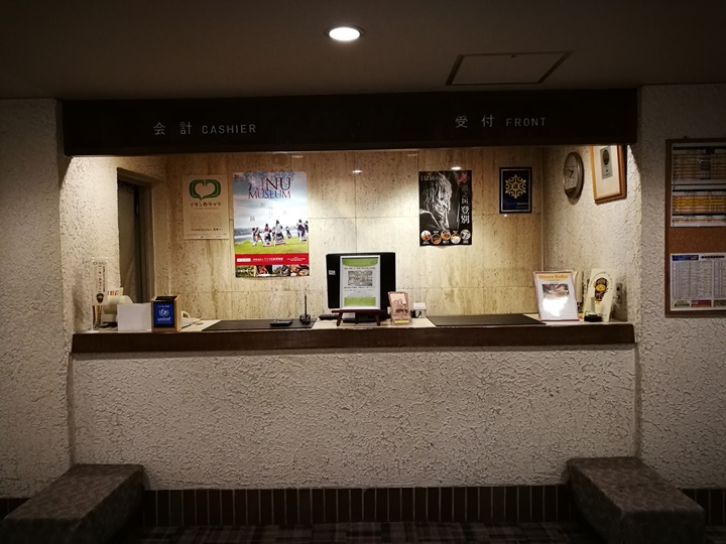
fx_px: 566
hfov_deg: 65.3
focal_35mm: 27
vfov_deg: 51.4
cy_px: 272
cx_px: 363
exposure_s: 1/25
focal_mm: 4.5
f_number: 2.2
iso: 400
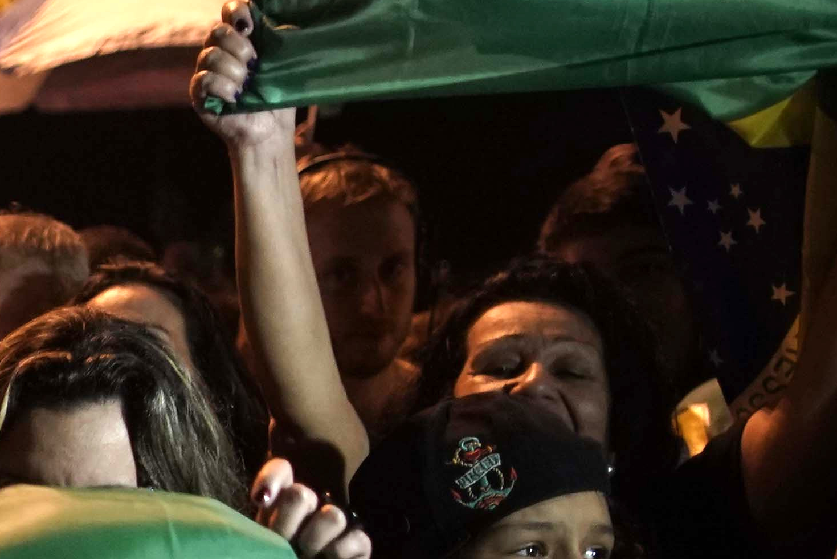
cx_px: -524
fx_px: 2279
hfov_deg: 17.9
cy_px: 623
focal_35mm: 98
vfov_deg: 13.7
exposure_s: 1/320
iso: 2500
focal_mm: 24
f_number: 1.4
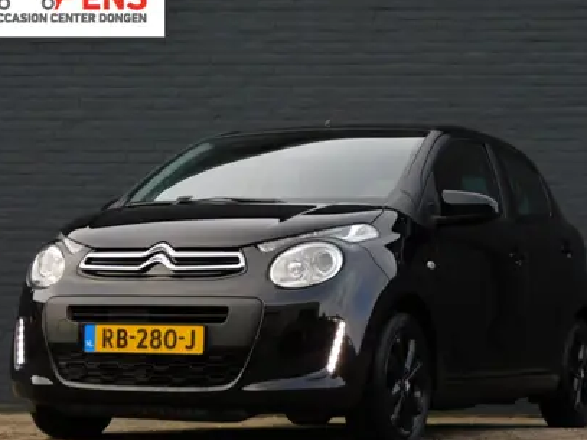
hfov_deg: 17.6
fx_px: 1899
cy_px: 218
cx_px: 296
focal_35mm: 112
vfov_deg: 13.2
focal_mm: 17
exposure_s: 1/80
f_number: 4.8
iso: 125
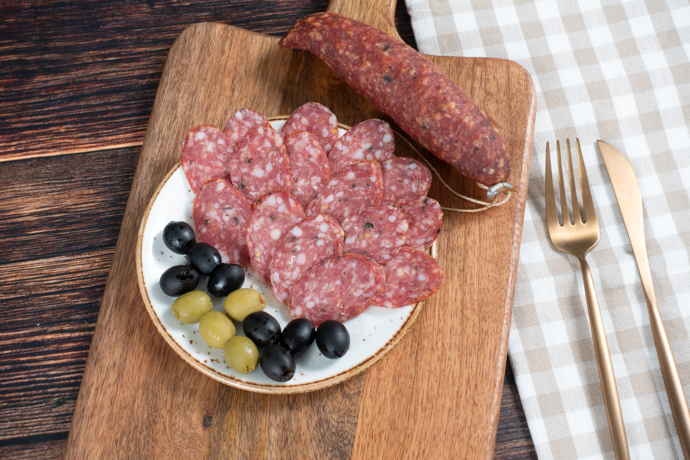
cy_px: 230
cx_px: 345
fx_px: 1342
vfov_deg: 19.5
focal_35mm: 70
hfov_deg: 28.8
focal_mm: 25.7
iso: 125
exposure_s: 1/6
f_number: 8
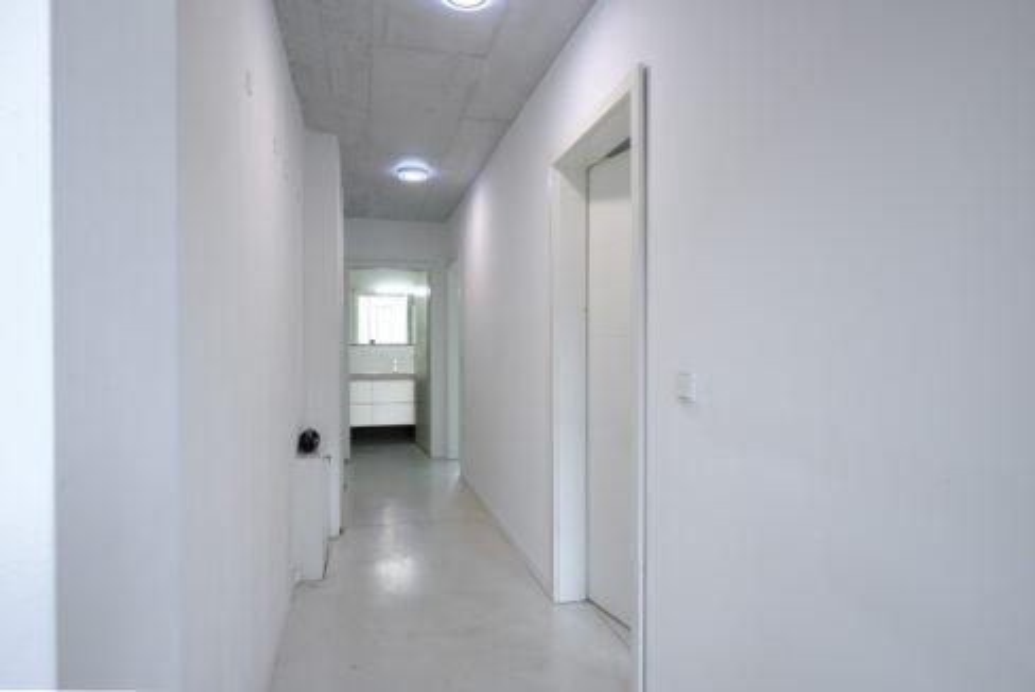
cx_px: 518
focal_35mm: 20
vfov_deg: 60.8
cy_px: 346
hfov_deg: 82.5
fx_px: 590
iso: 200
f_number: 9
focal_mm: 20.5
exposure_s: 1/15
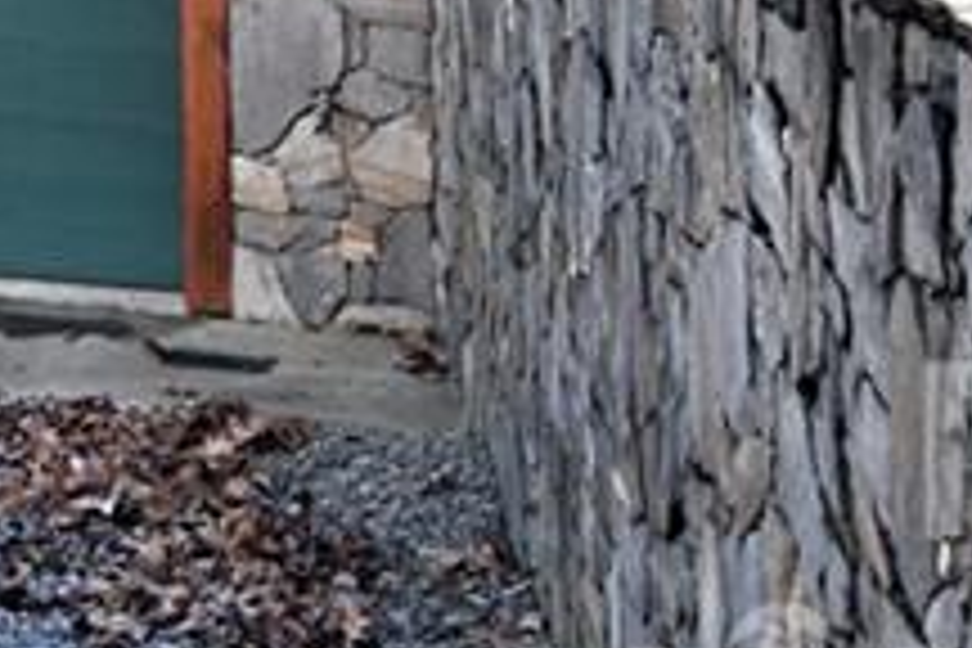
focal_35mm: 142
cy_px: -522
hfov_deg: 13.6
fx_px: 3834
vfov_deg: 9.2
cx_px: -477
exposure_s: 1/80
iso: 400
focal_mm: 20
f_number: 5.6
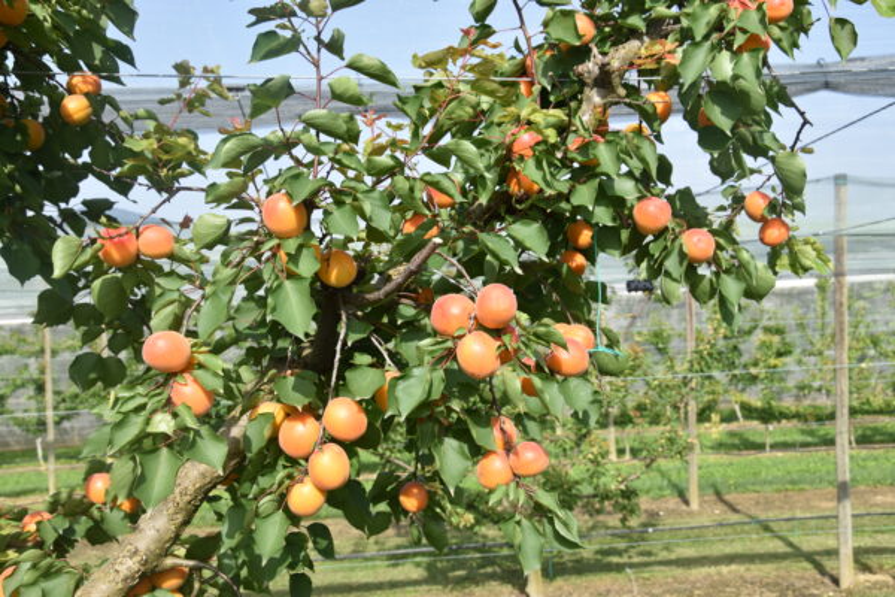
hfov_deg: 46.4
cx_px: 448
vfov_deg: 31.9
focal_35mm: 42
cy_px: 298
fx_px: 1044
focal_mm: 28
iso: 200
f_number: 8
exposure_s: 1/250
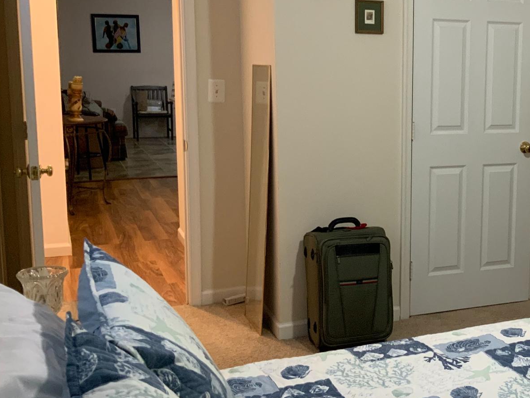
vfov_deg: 29.1
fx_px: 766
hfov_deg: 36.4
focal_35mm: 50
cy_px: 168
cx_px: 451
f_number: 1.8
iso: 250
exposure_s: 1/60
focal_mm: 3
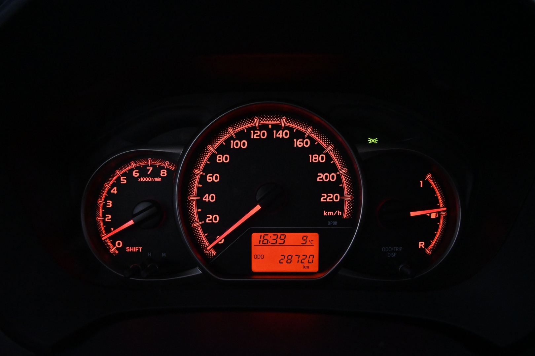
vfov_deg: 18.2
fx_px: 1114
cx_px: 268
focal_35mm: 75
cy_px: 178
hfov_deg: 27.0
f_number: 7.1
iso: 5000
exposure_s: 1/160
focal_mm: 50
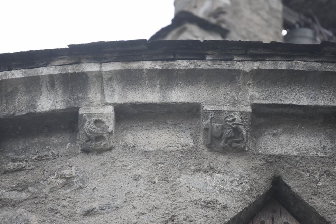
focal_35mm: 324
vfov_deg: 4.2
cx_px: 180
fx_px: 3024
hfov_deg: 6.4
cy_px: 109
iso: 1250
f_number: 5.6
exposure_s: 1/500
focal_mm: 200
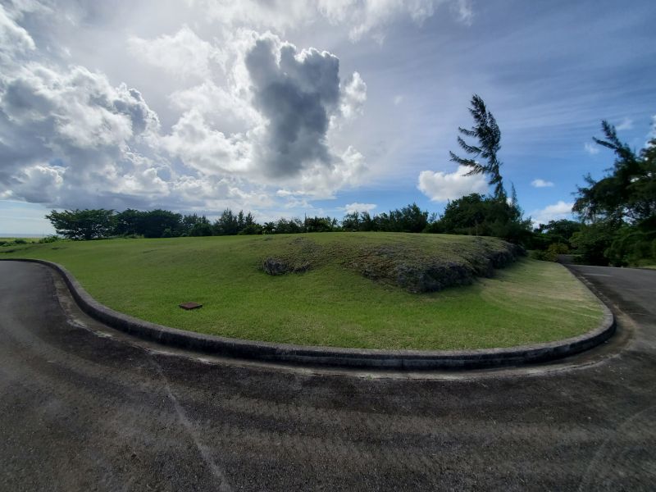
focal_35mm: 13
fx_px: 246
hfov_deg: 106.2
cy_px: 246
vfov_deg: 89.9
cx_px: 328
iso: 50
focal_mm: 1.8
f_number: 2.2
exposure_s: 1/2436
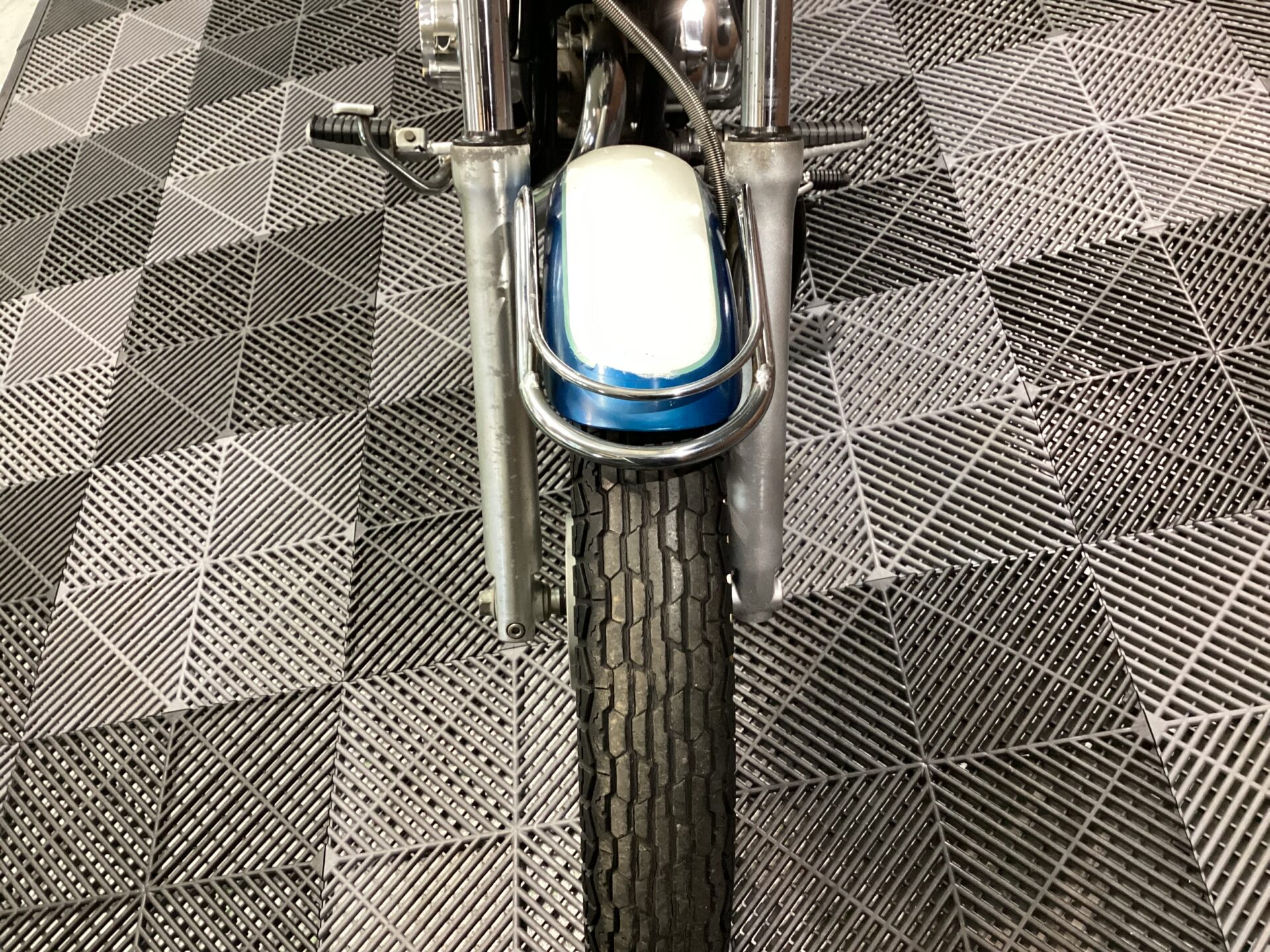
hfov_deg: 58.4
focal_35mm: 31
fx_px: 1137
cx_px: 635
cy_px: 476
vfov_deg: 45.4
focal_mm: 3.3
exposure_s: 1/40
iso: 320
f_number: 2.4
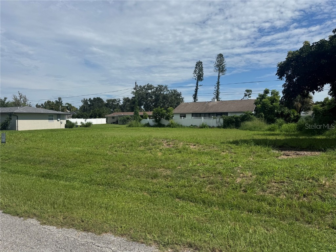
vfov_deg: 56.8
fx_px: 233
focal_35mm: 24
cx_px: 168
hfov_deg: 71.6
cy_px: 126
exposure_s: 1/9009
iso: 80
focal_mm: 6.76
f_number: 1.78
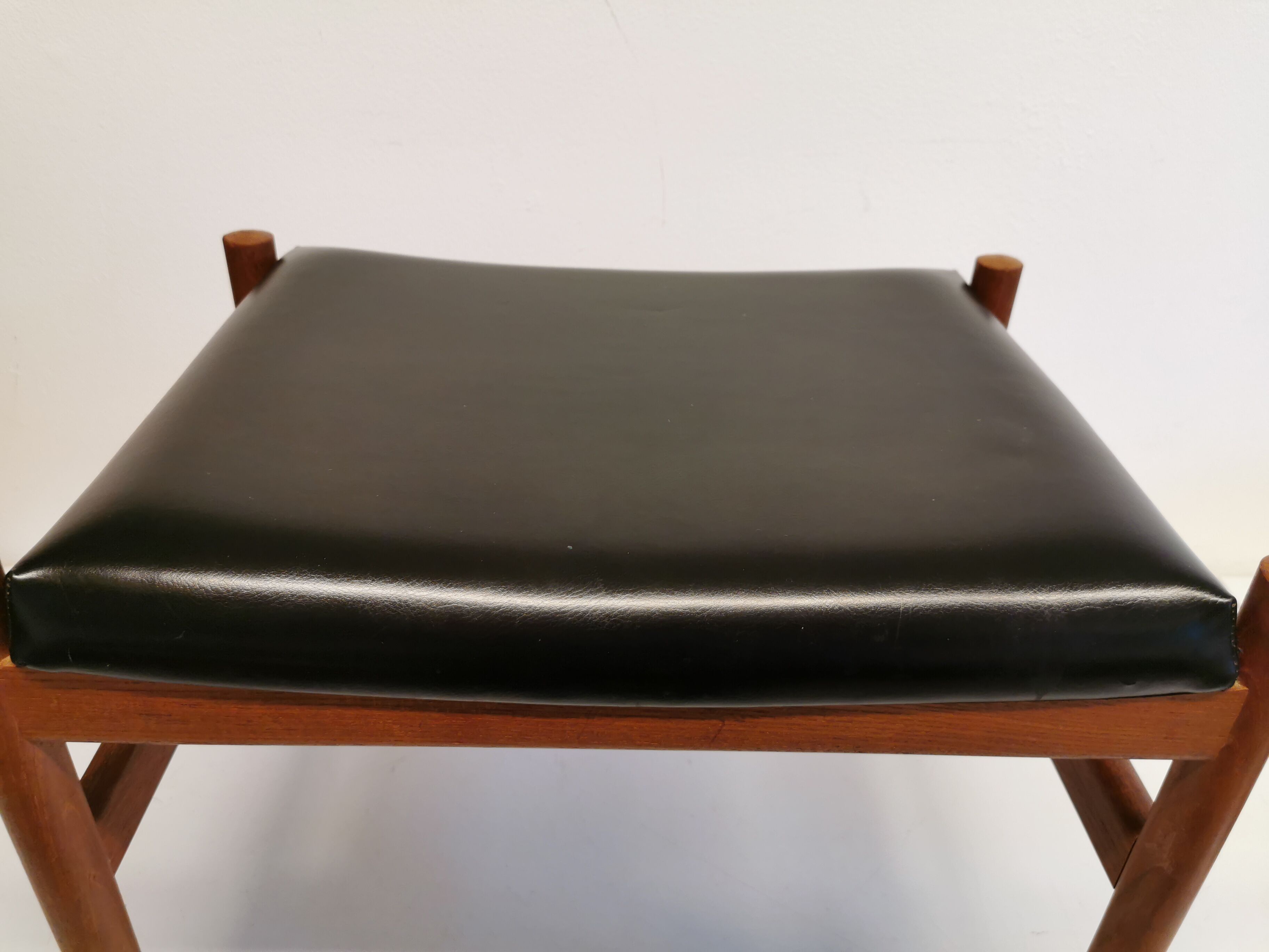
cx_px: 634
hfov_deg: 65.3
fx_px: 990
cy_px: 476
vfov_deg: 51.4
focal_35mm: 27
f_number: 1.6
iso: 100
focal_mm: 5.56
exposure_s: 1/60
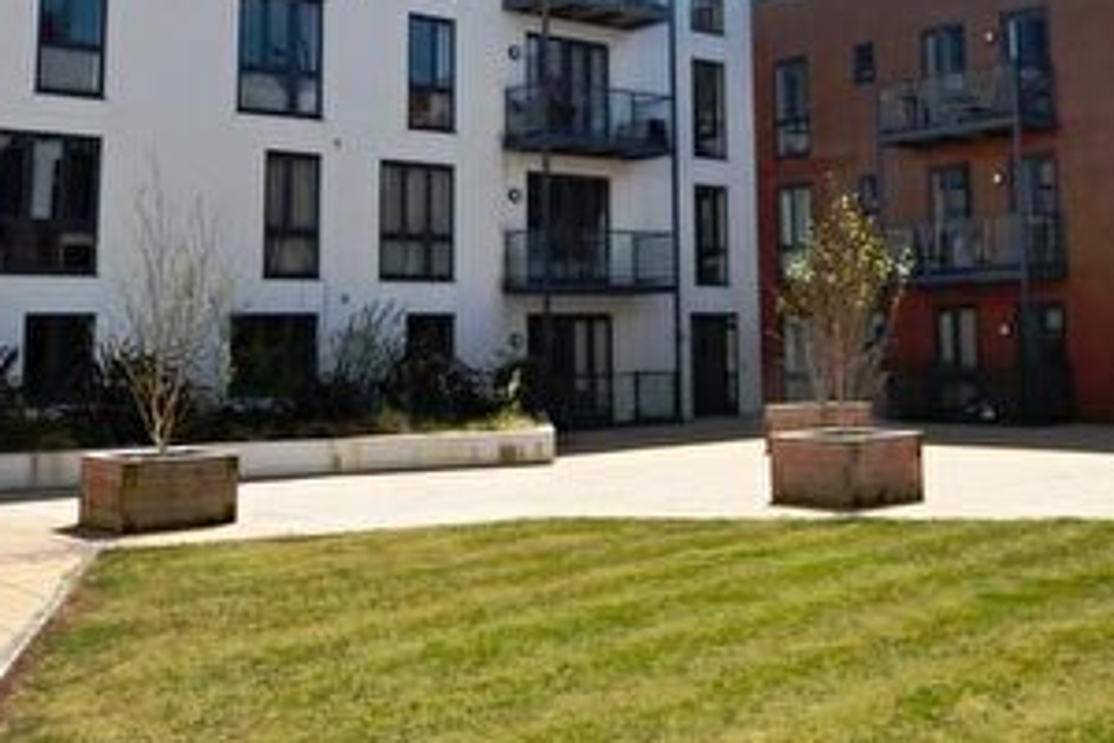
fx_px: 1300
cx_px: 657
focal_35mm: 42
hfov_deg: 46.2
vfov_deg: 30.5
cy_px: 72
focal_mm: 12
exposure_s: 1/320
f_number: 9
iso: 200
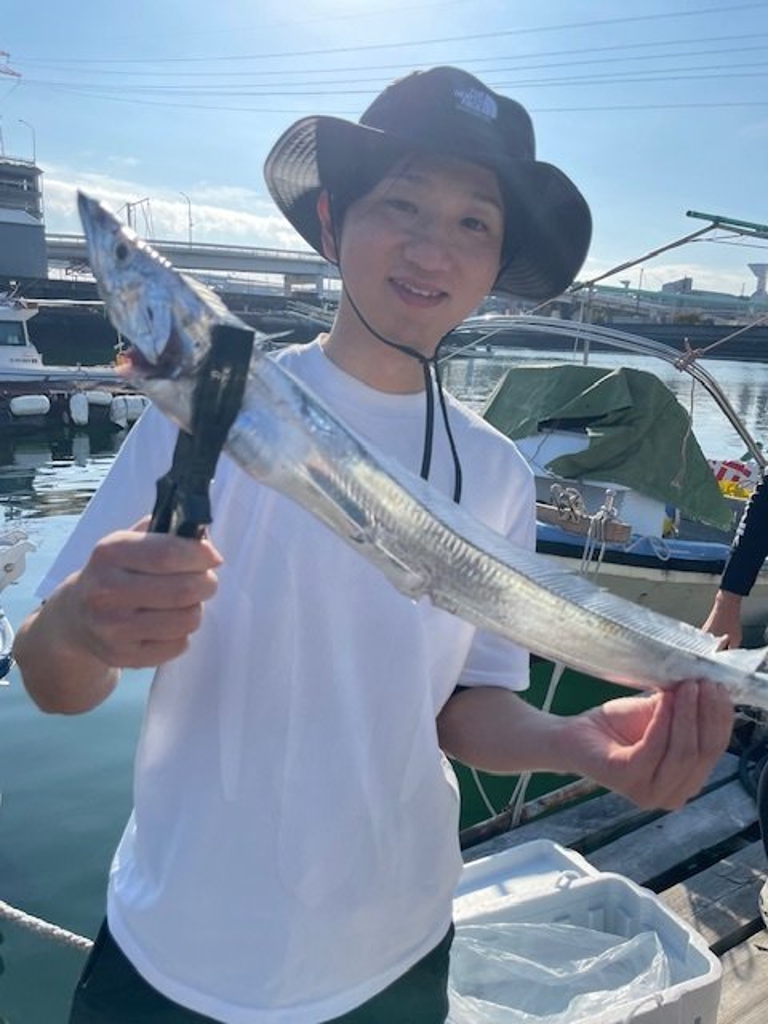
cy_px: 512
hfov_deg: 53.1
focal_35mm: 26
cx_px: 384
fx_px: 769
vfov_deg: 67.3
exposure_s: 1/2506
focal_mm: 4.2
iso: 32
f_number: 1.6
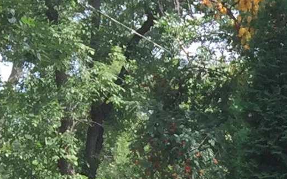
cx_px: 701
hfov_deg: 10.0
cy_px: 520
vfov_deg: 6.6
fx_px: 1423
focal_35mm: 182
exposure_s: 1/439
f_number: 2.2
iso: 32
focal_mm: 4.15
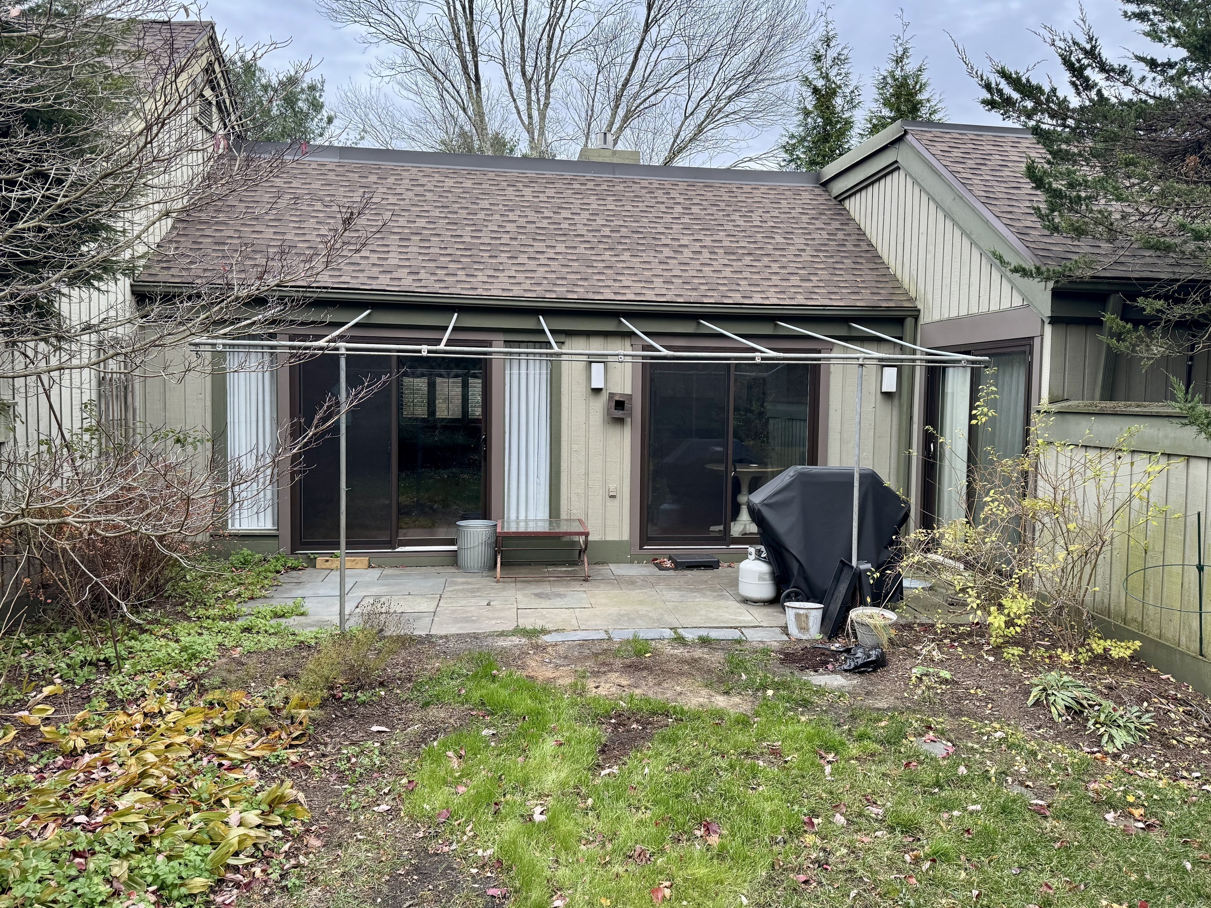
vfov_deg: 53.1
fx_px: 910
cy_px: 444
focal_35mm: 26
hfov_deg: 67.3
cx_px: 638
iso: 200
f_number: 1.78
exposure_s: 1/113
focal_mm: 6.76
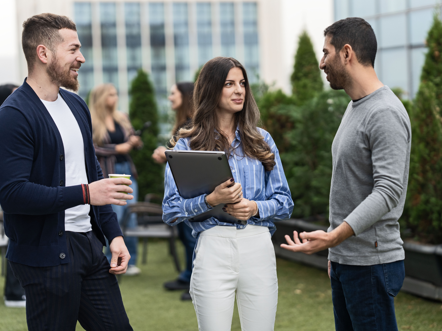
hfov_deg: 21.3
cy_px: 165
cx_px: 232
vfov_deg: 16.1
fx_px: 1175
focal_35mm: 92
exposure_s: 1/3200
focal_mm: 85
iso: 800
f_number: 2.2
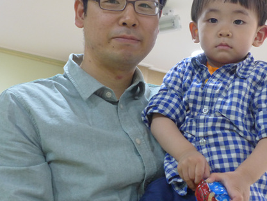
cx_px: 175
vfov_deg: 22.1
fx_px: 509
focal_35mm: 66
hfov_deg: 29.2
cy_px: 52
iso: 400
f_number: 1.8
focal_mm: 8.4
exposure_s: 1/160
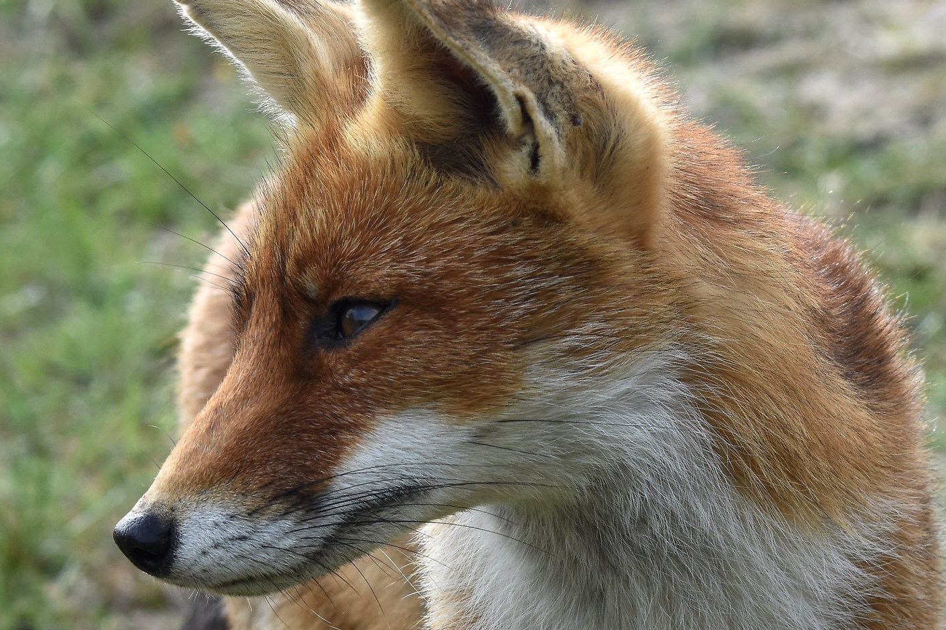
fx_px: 8092
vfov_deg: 4.5
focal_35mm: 308
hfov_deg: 6.7
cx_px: 305
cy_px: 379
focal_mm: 120
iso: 500
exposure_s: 1/320
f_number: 9
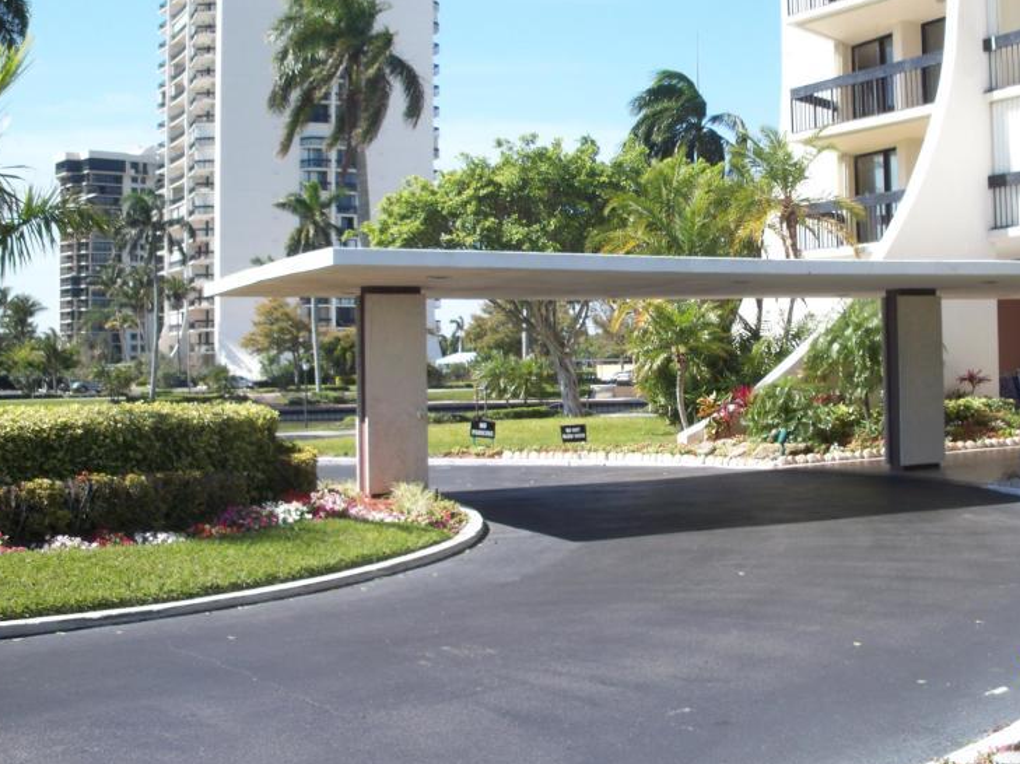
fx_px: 1531
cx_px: 674
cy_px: 264
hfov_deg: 36.5
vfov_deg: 27.9
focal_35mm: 52
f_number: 3.4
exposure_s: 1/400
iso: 64
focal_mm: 7.9
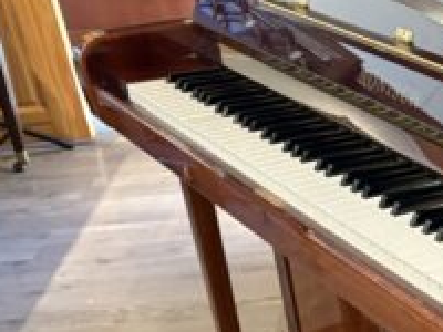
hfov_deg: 20.3
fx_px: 1088
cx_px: 635
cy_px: 287
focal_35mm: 85
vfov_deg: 17.2
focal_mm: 5.96
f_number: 1.6
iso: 640
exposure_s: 1/33
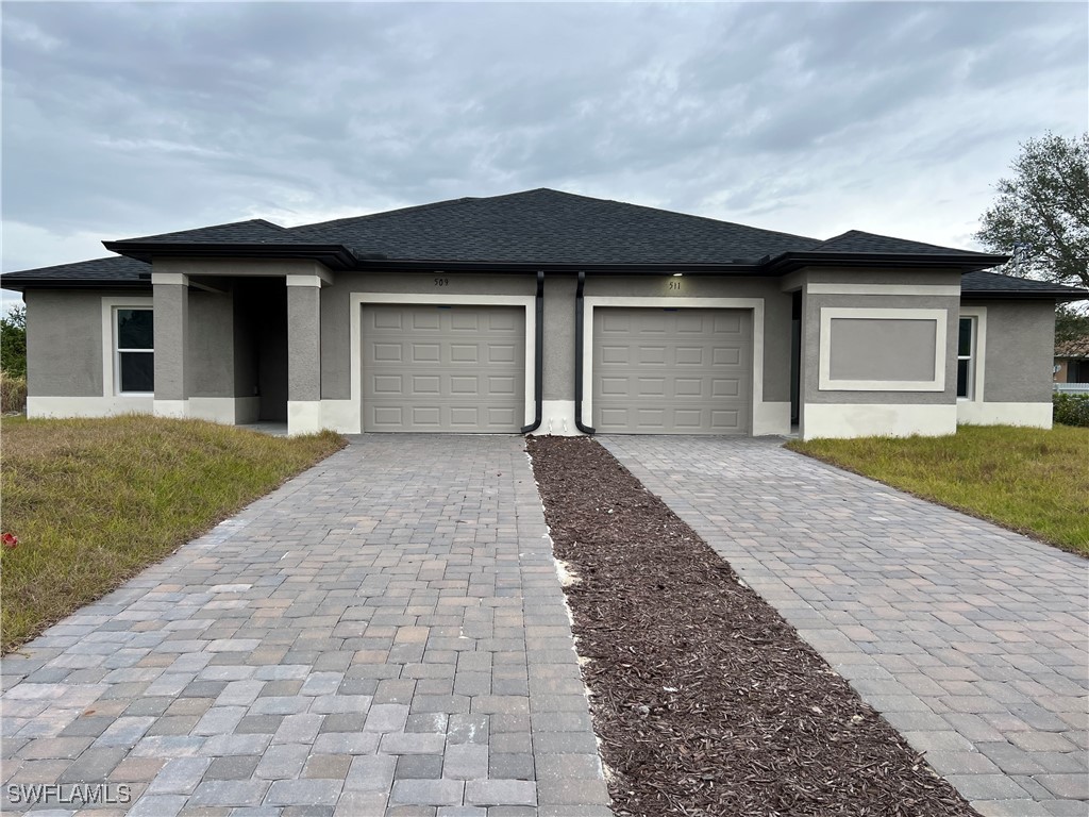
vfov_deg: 53.1
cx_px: 544
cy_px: 408
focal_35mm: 26
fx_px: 818
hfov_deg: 67.3
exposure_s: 1/949
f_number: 1.5
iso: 50
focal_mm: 5.7
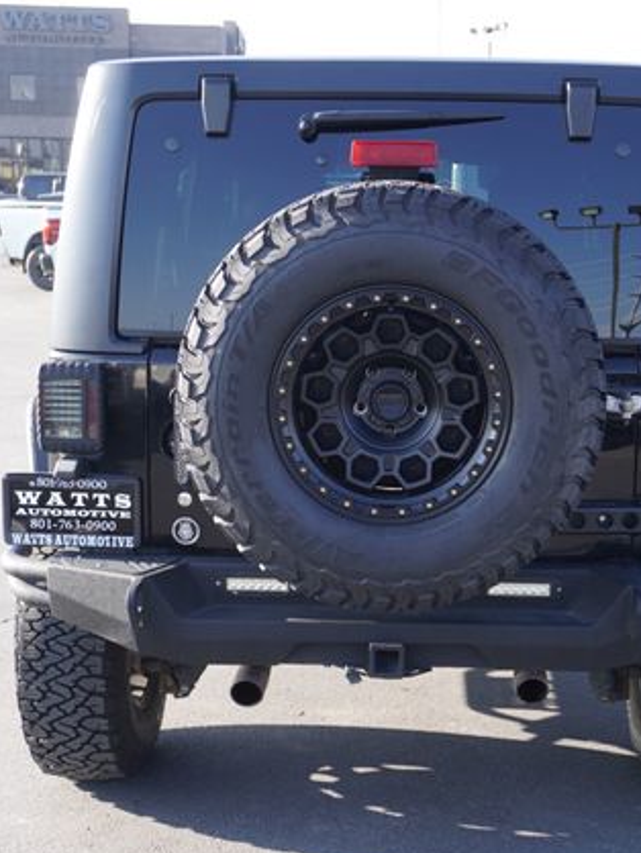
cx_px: 386
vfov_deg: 36.1
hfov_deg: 27.5
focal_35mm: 53
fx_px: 1307
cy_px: 435
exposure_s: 1/80
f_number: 5
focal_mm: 24
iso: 100
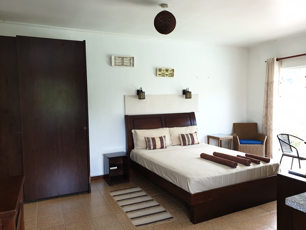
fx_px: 230
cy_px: 115
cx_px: 153
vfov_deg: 53.1
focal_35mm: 26
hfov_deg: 67.3
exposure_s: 1/50
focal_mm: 4.3
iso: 80
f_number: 2.4
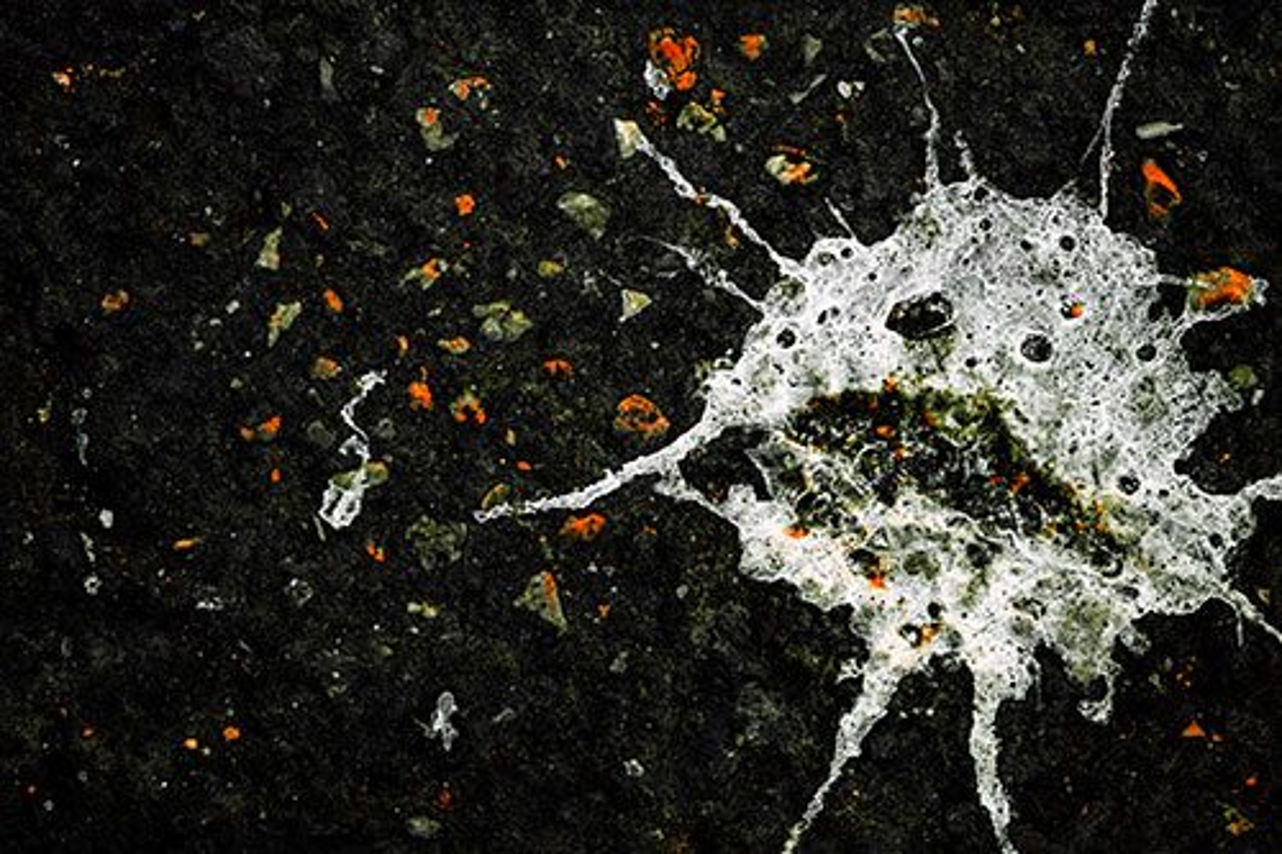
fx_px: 7475
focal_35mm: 210
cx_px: 641
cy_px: 427
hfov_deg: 9.8
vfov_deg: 6.5
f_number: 6.3
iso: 1000
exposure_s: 1/800
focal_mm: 210
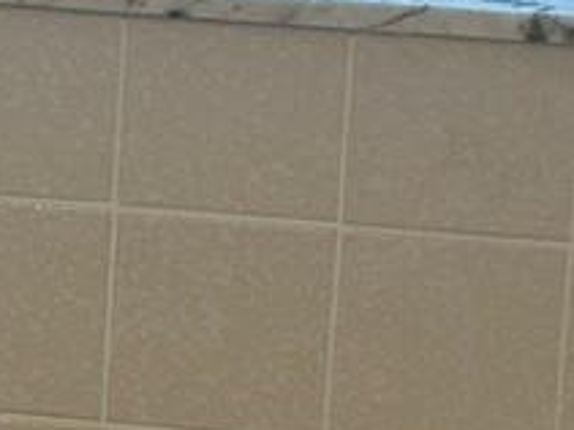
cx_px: 11
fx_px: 3265
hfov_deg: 10.0
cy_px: 308
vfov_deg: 7.5
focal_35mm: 197
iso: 125
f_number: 1.5
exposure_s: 1/120
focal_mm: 5.7
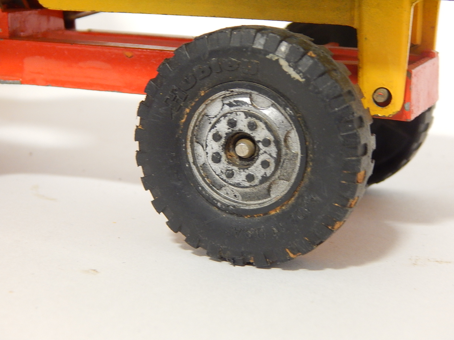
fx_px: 984
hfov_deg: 26.0
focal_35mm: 75
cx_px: 227
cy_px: 170
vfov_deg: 19.6
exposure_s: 1/15
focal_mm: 13.5
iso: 400
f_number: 4.2
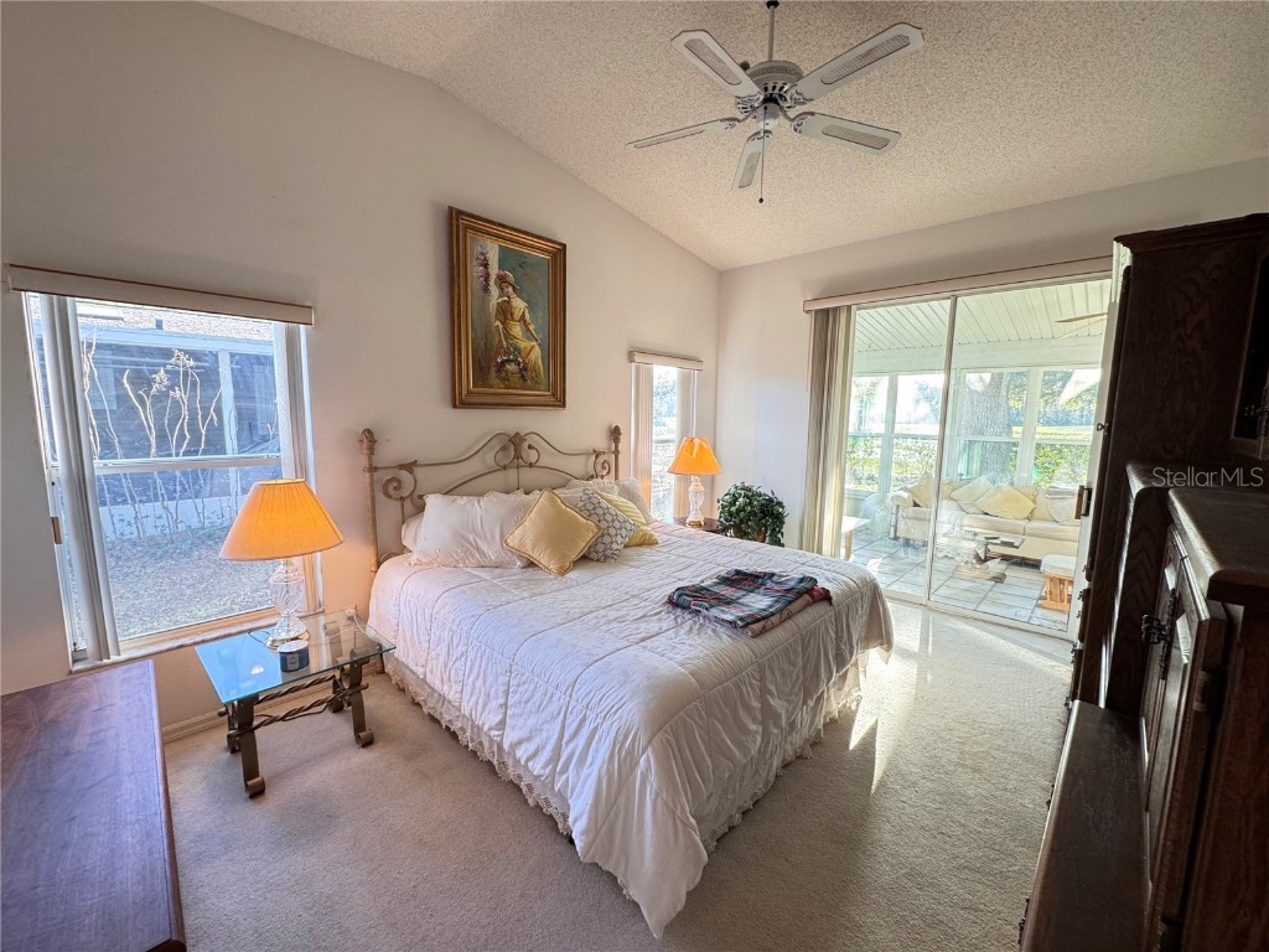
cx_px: 634
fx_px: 513
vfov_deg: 85.7
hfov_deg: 102.1
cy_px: 476
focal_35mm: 14
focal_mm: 2.22
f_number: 2.2
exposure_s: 1/60
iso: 200
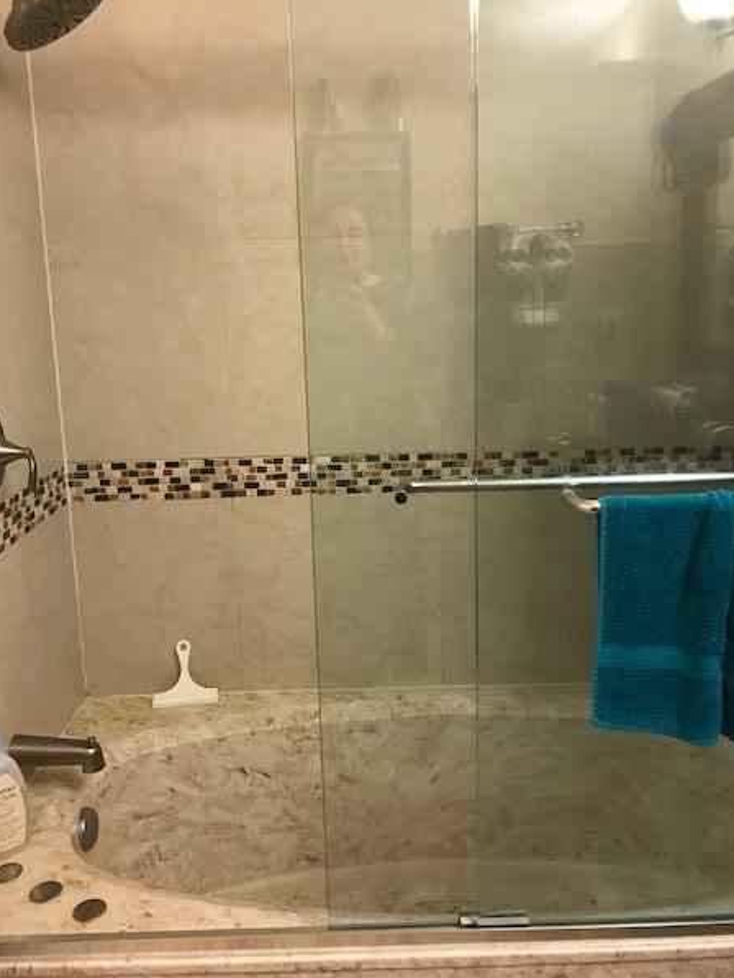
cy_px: 459
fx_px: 848
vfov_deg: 59.9
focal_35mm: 30
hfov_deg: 46.8
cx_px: 362
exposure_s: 1/15
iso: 64
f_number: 1.8
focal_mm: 3.99
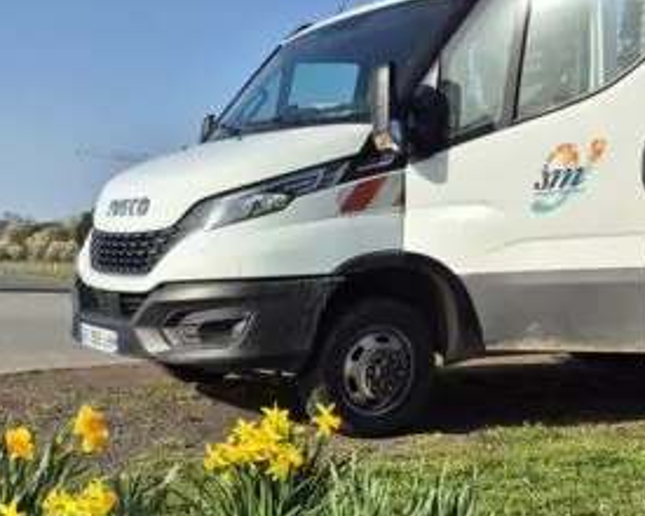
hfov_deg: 36.6
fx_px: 935
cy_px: 408
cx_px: 120
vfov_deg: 30.2
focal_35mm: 49
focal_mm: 5.4
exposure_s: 1/1772
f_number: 1.8
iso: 25
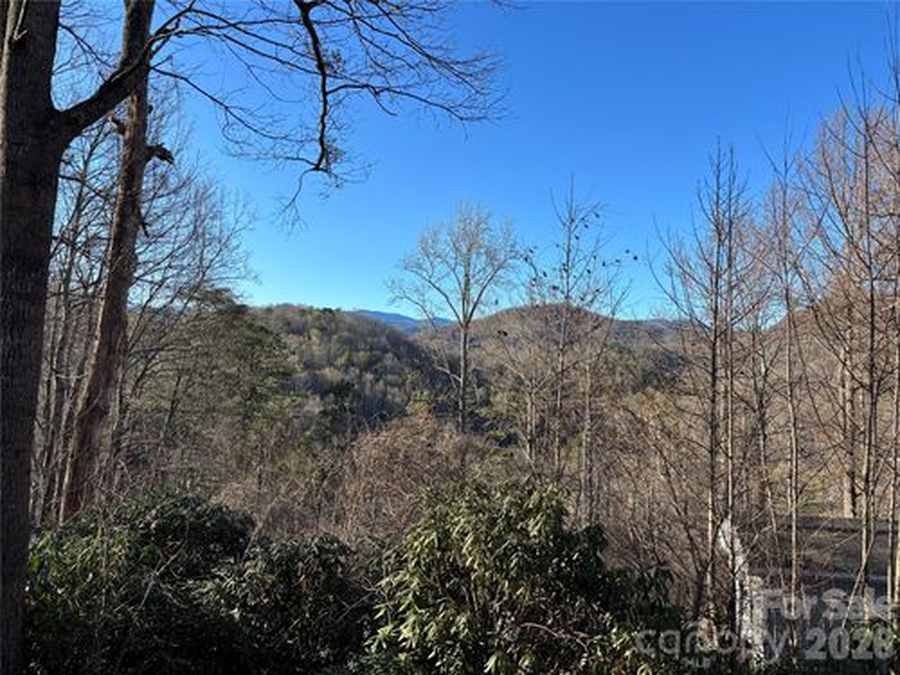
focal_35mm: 26
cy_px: 338
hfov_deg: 67.3
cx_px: 450
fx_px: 676
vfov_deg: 53.1
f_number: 1.6
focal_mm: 5.96
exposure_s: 1/1590
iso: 50
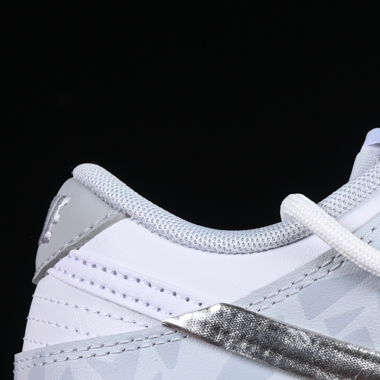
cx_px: 594
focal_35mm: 318
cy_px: 212
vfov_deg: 5.5
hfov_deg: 5.5
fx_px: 3949
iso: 160
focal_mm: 50
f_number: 8
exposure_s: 1/80
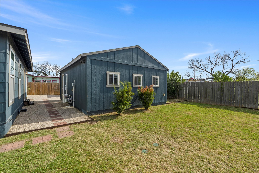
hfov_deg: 95.0
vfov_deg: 72.0
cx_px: 130
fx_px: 119
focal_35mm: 16
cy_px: 86
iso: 250
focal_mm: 11
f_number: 11
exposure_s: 1/40
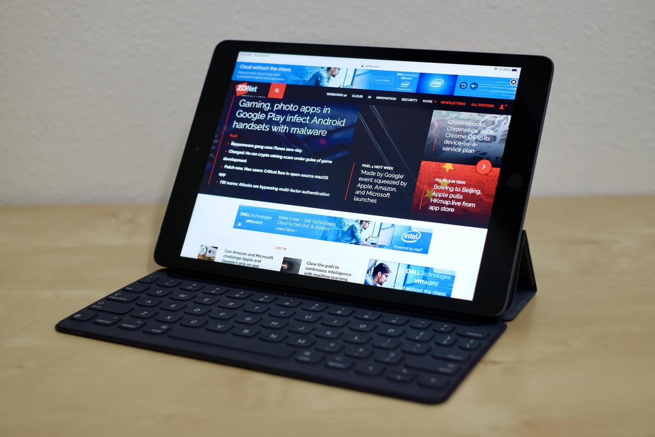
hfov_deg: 37.5
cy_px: 218
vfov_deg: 25.5
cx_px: 328
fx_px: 964
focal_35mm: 53
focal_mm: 35
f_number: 2.8
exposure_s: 1/60
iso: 500
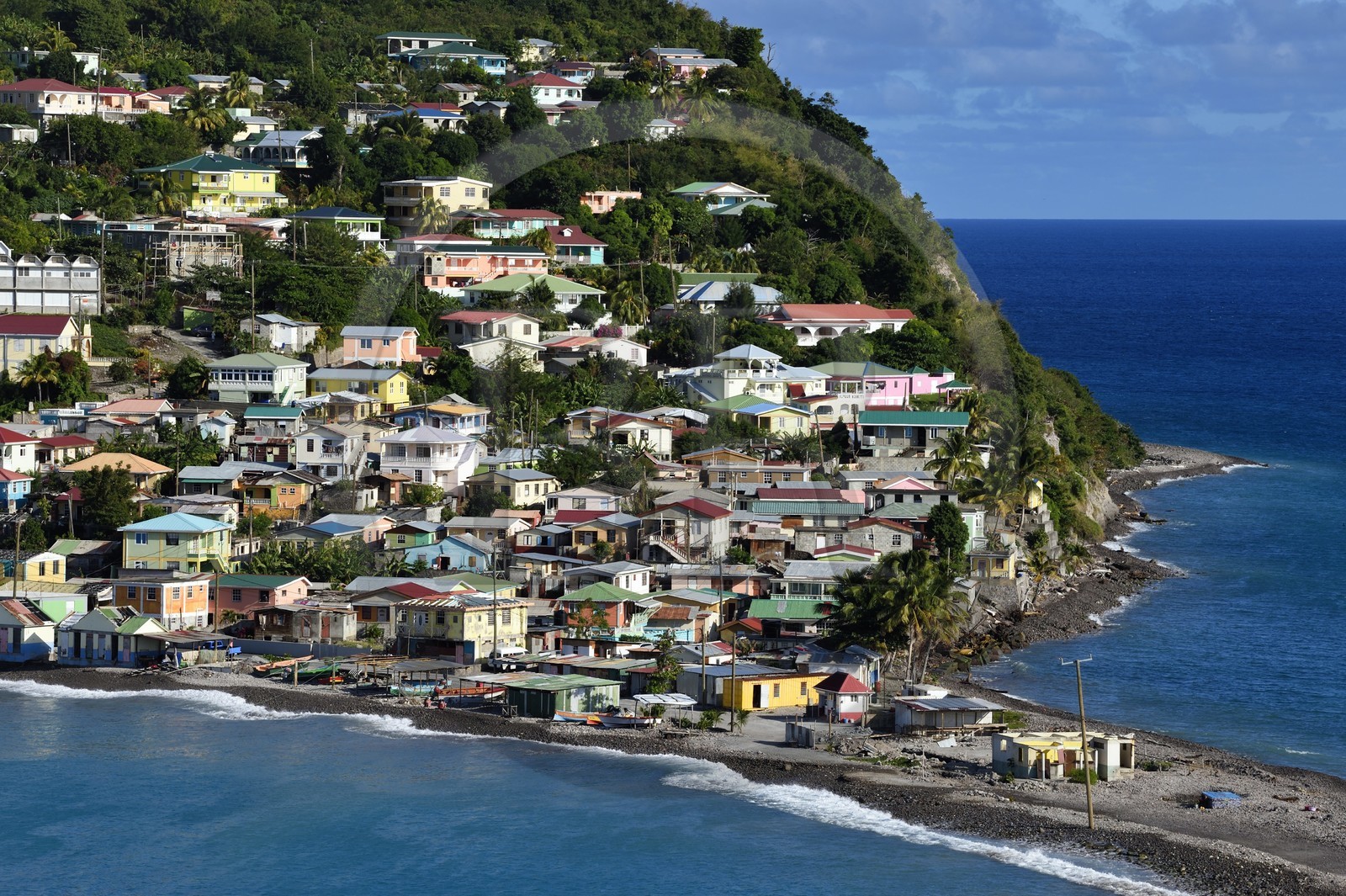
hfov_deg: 12.8
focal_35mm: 160
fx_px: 5979
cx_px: 673
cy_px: 448
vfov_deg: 8.6
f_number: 13
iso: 200
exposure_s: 1/250
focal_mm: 160
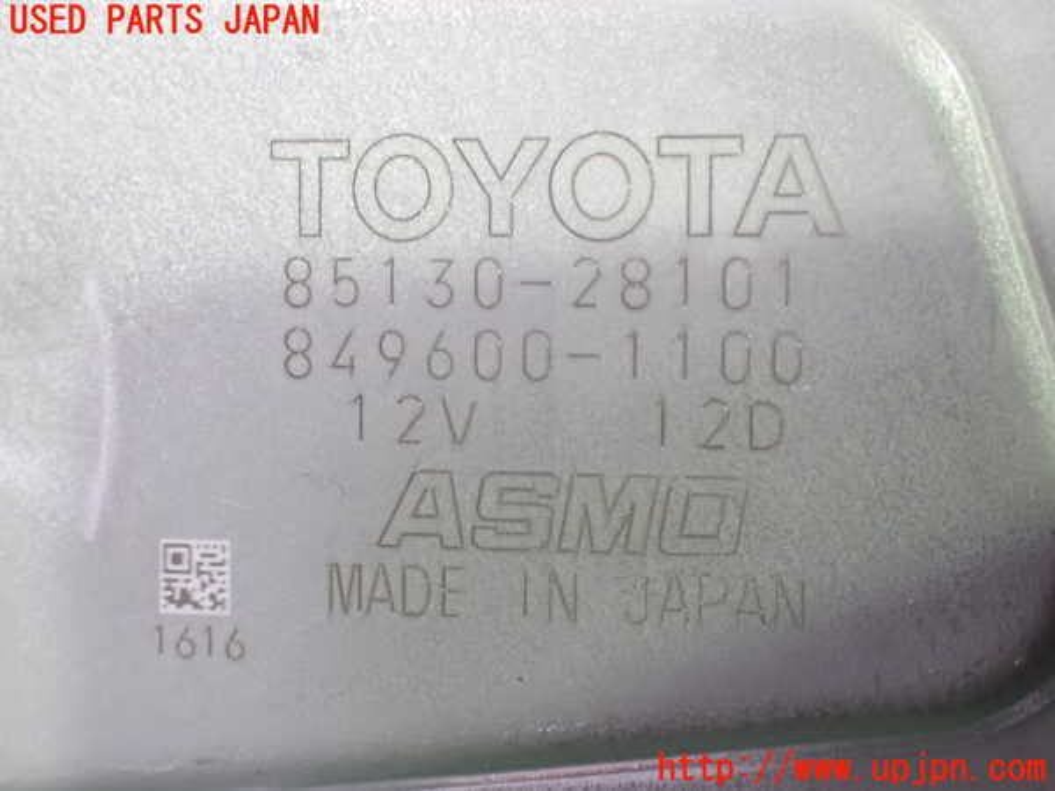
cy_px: 396
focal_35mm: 58
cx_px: 528
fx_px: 1768
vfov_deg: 25.2
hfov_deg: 33.2
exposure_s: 1/30
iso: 1600
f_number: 3.5
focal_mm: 10.35
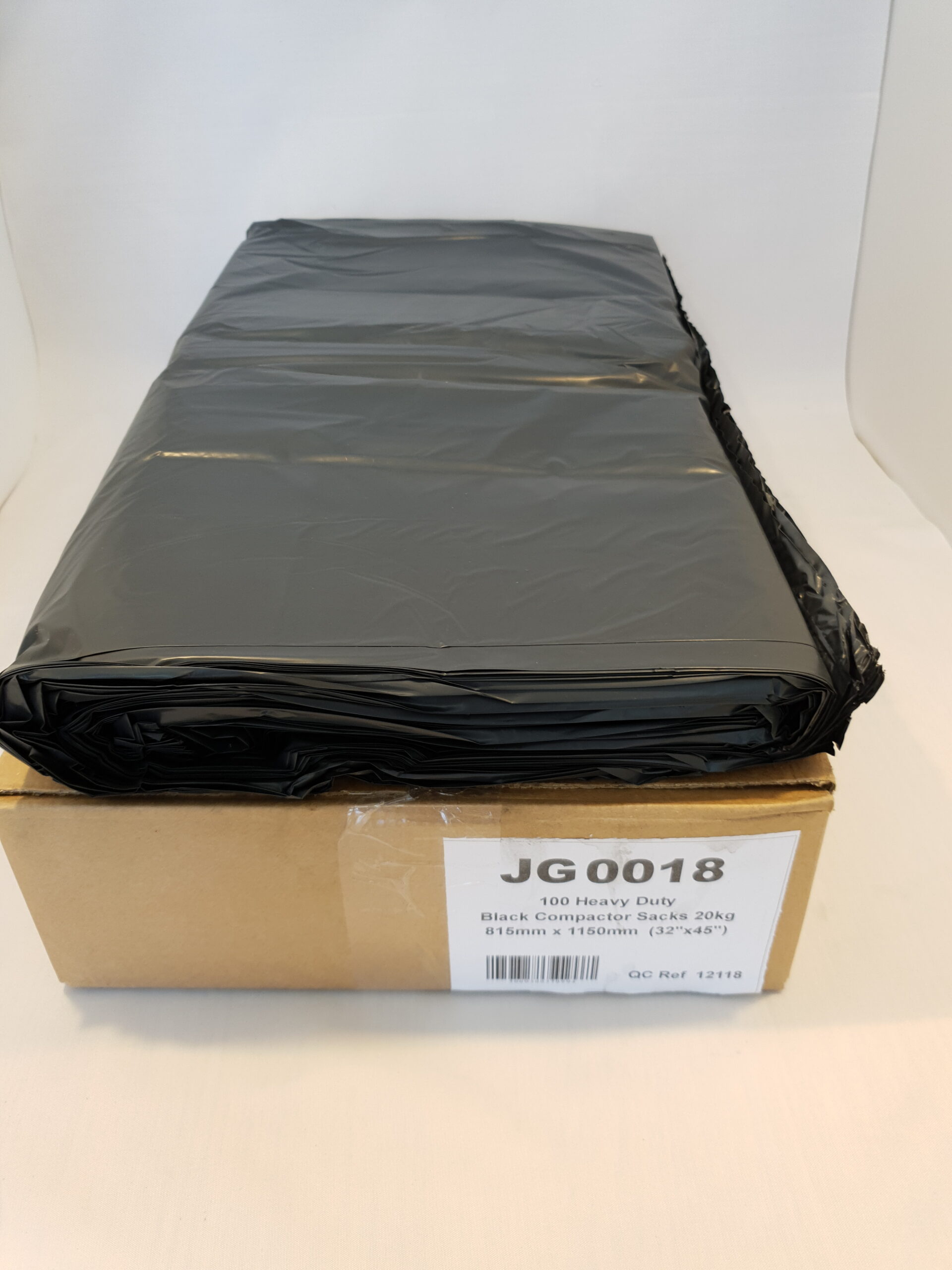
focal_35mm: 26
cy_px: 635
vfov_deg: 67.3
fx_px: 953
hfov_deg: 53.1
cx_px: 476
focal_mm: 4.3
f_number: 1.5
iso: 64
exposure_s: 1/50
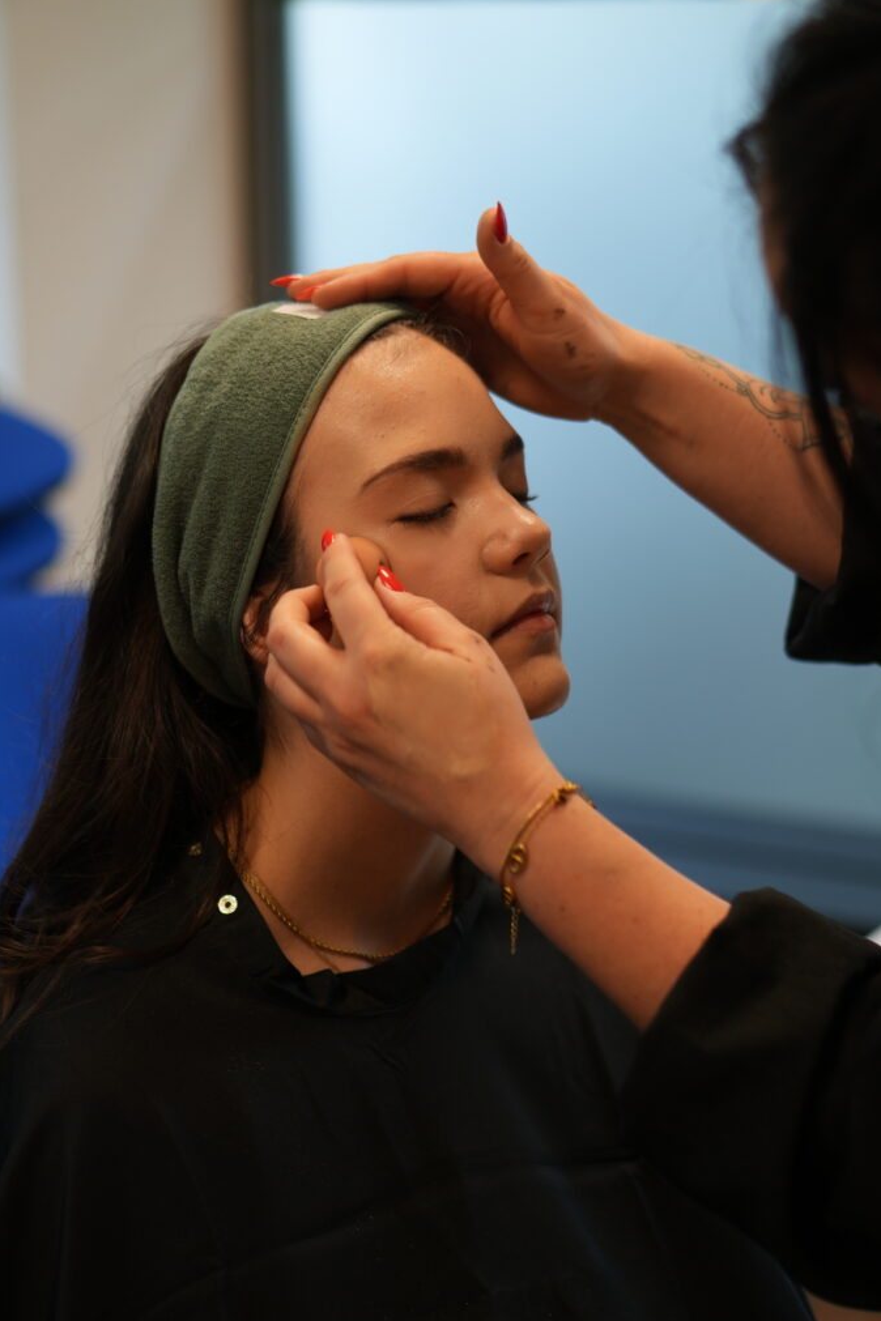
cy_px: 664
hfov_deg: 17.9
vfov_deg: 26.7
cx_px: 444
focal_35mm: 76
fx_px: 2790
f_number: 2
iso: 125
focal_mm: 50
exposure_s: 1/100
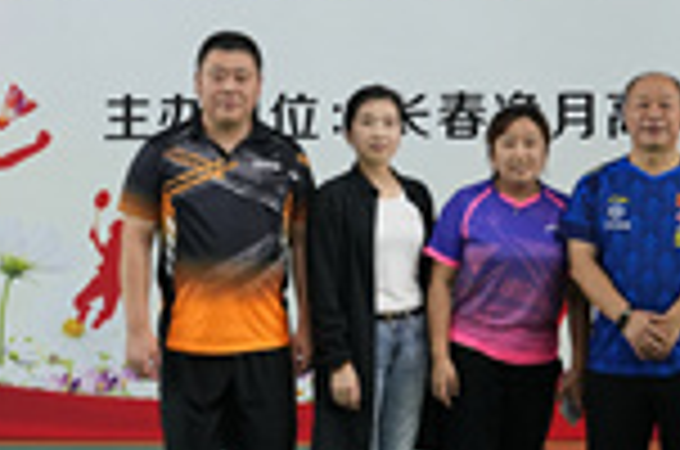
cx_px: 585
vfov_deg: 14.6
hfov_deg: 21.6
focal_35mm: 93
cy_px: 101
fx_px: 1753
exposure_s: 1/100
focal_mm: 28
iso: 1600
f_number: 5.6
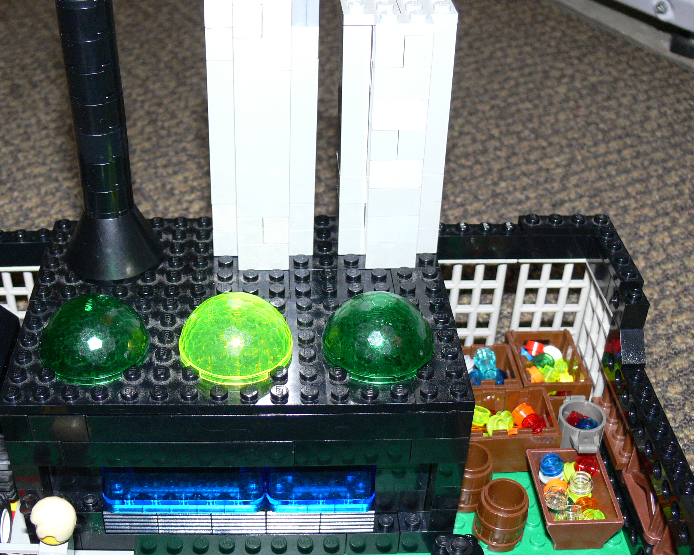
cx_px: 245
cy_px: 319
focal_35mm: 46
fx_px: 945
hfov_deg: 40.0
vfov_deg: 32.7
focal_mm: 7.4
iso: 100
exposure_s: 1/30
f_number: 2.8
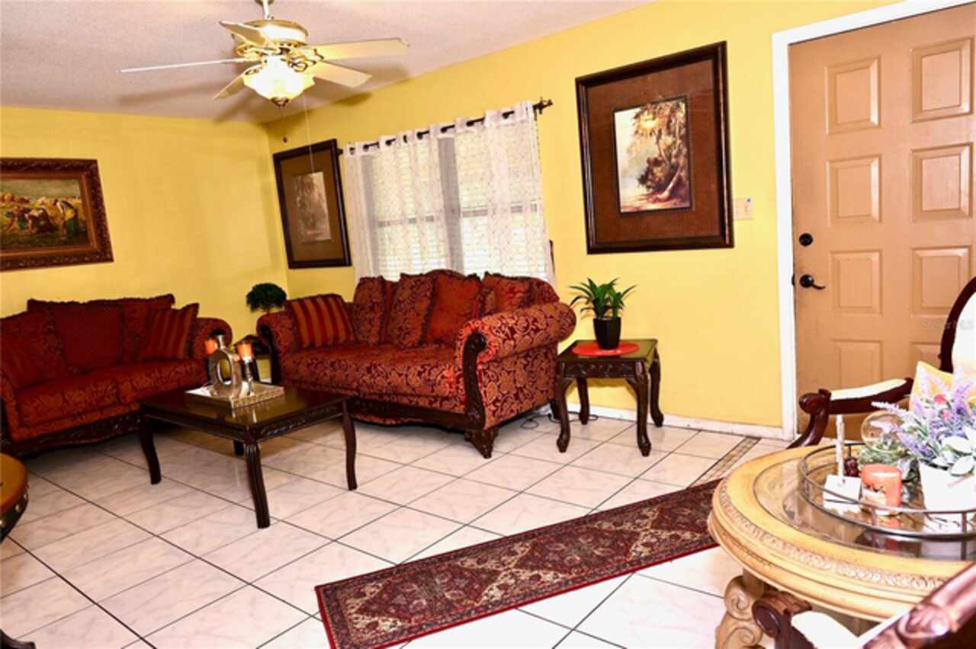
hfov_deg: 73.8
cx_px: 488
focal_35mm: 24
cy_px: 324
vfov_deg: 53.1
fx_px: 650
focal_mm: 16
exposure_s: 1/60
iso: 250
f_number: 5
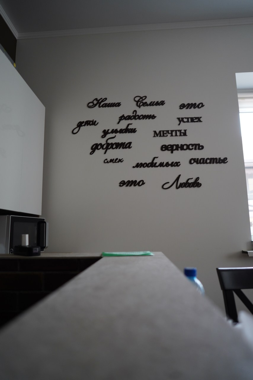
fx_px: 263
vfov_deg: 71.5
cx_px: 126
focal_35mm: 25
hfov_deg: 51.3
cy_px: 190
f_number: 2
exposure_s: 1/60
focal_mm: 25
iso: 800
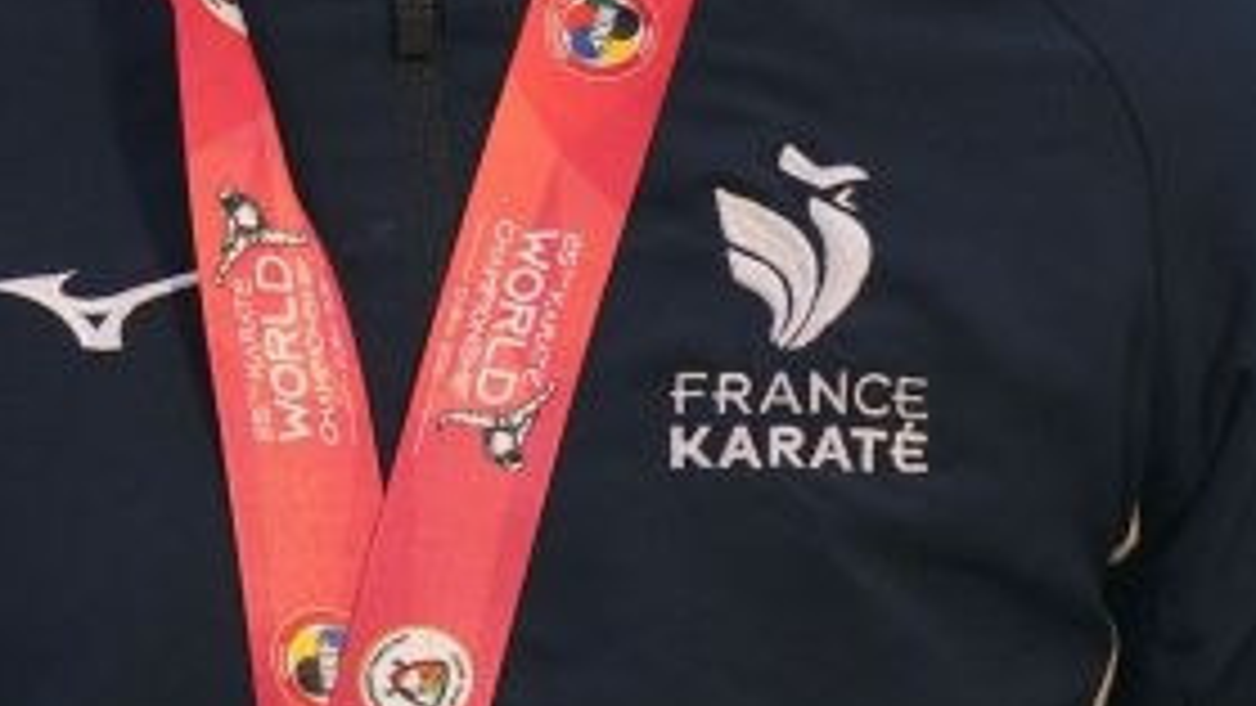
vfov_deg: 0.9
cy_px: 949
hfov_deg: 1.6
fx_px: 45031
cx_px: 567
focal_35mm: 1352
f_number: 2.8
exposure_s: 1/250
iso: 400
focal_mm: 200
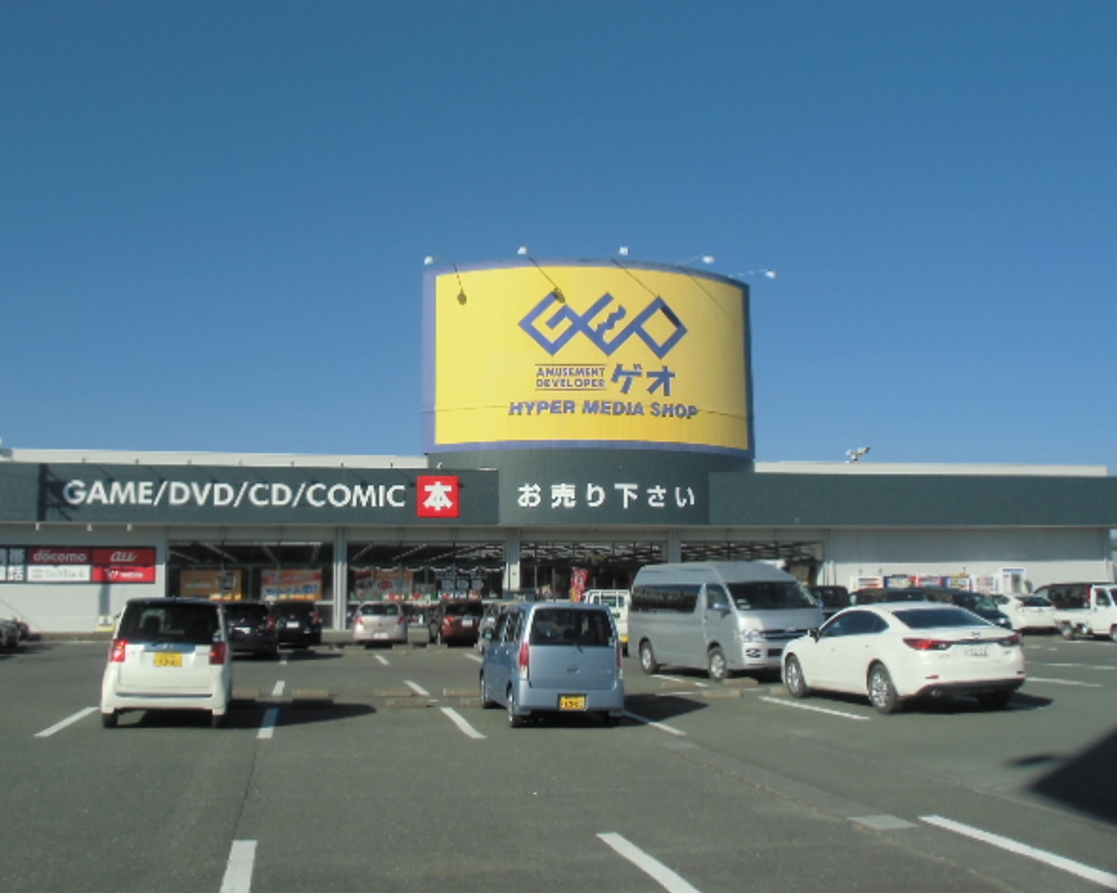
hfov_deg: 51.5
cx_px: 539
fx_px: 1157
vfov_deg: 42.2
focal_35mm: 35
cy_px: 446
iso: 64
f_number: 3.7
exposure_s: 1/1000
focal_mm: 5.93
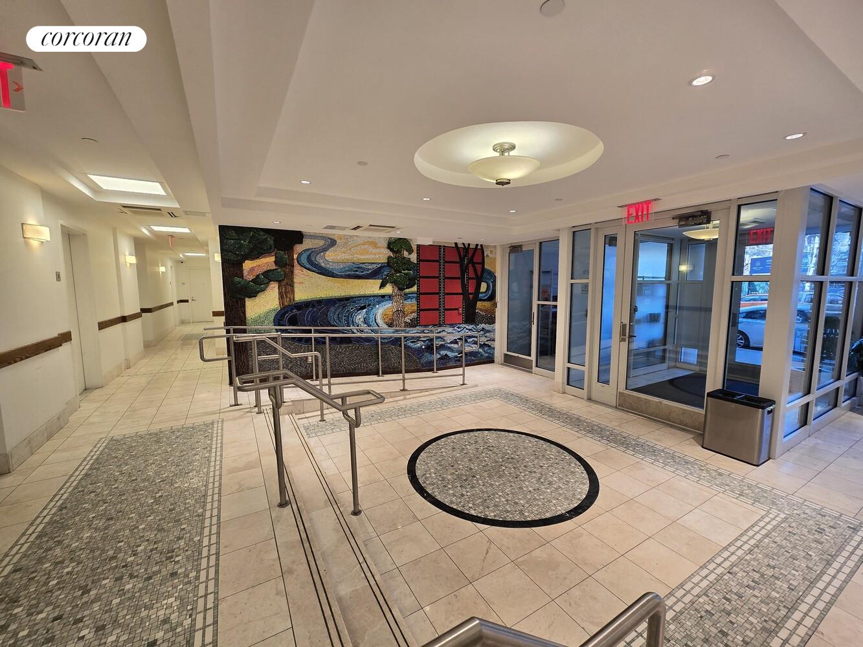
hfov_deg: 106.2
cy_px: 324
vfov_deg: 89.9
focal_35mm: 13
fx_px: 324
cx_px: 432
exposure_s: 1/60
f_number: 2.2
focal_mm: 2.2
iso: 64
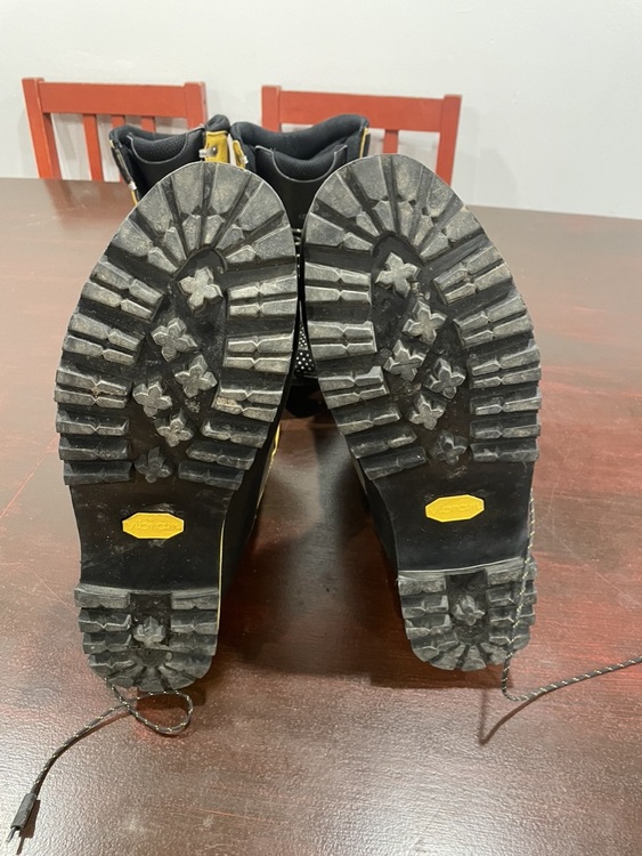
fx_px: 643
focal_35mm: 26
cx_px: 321
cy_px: 428
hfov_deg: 53.1
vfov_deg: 67.3
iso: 400
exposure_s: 1/40
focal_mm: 4.2
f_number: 1.6
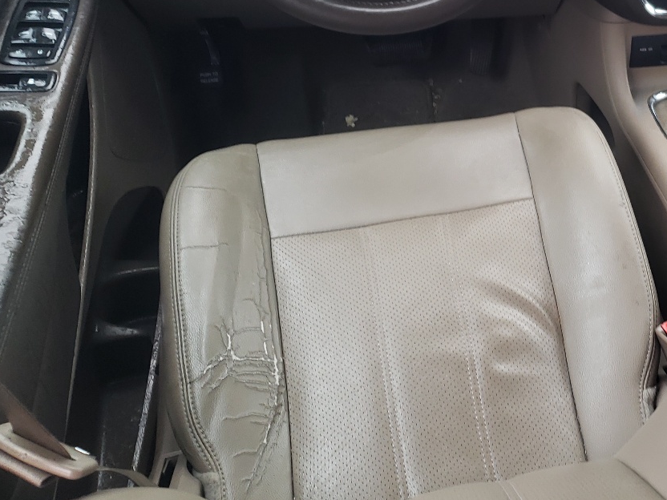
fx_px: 963
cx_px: 599
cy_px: 127
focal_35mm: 50
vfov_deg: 28.7
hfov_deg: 35.9
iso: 62
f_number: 1.5
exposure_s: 1/60.2
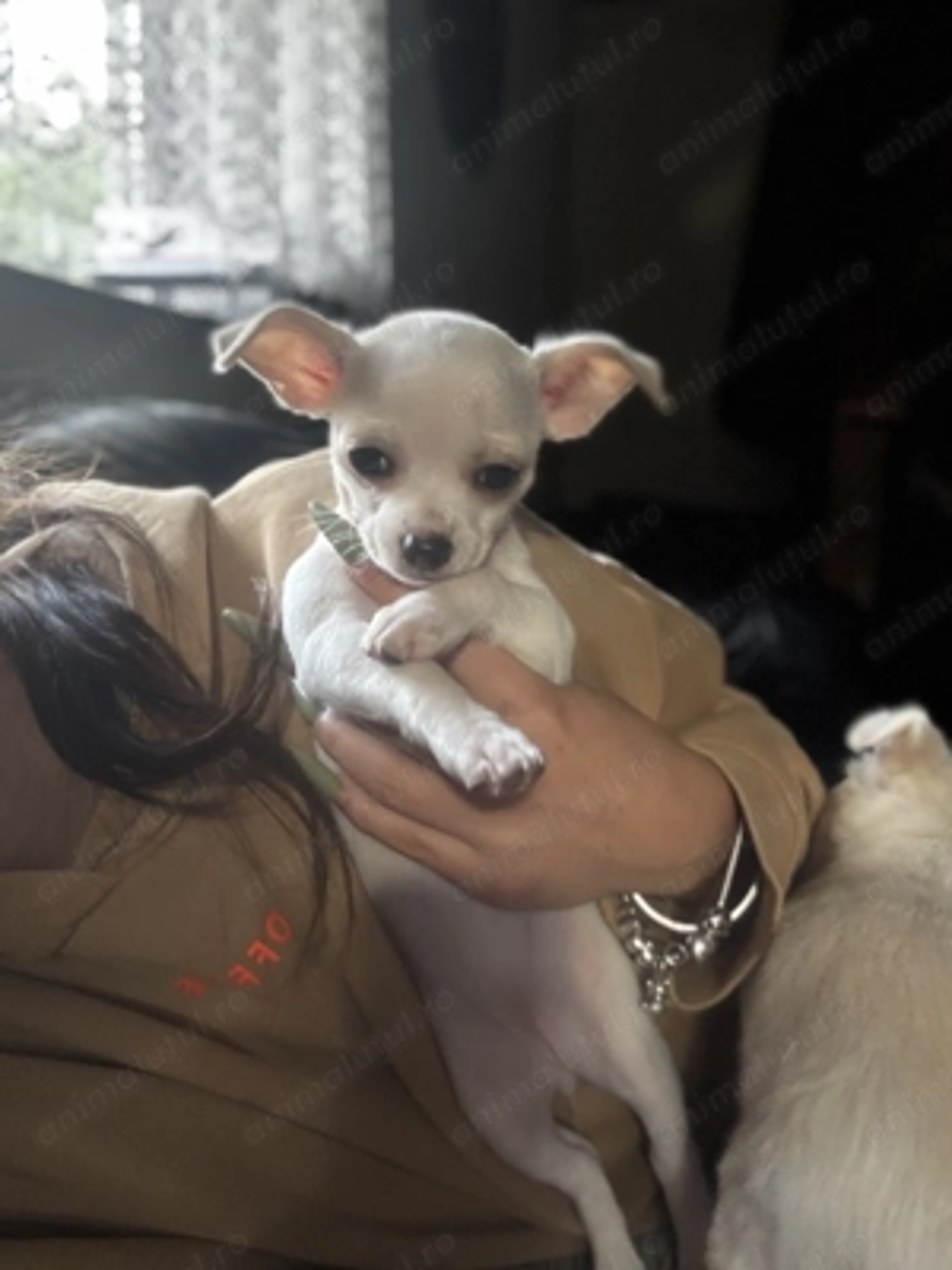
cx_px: 476
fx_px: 1100
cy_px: 635
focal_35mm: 30
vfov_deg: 60.0
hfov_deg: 46.8
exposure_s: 1/50
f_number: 1.9
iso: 125
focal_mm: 2.69
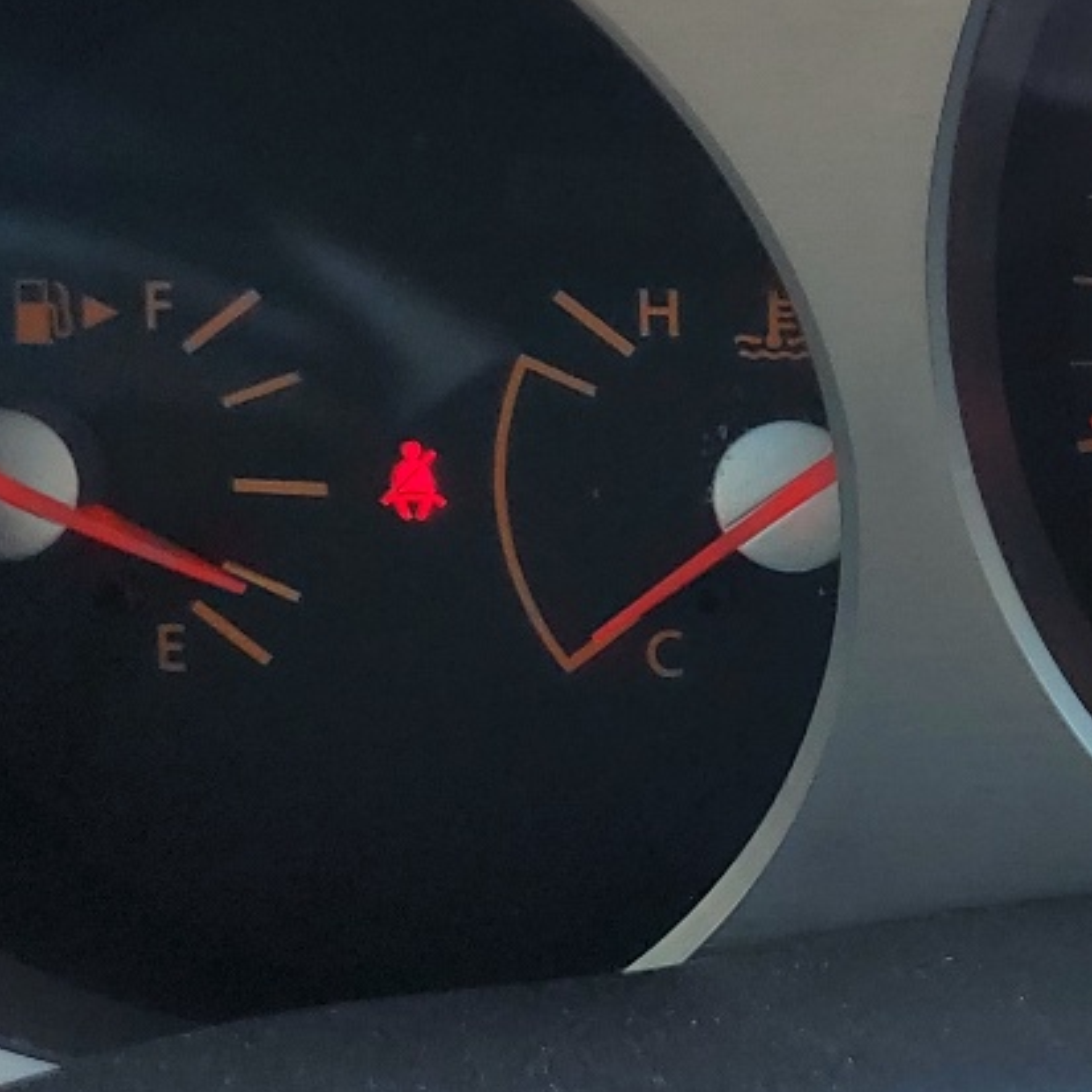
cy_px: 576
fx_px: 3176
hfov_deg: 17.8
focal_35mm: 89
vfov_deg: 19.5
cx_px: 1555
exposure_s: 1/476
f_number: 1.5
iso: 50
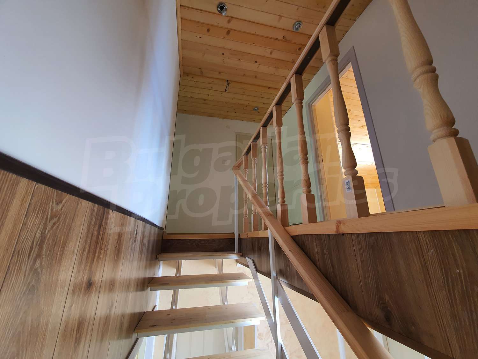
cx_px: 239
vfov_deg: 89.9
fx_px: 180
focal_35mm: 13
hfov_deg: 106.2
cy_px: 180
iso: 125
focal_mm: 1.8
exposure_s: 1/50
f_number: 2.2
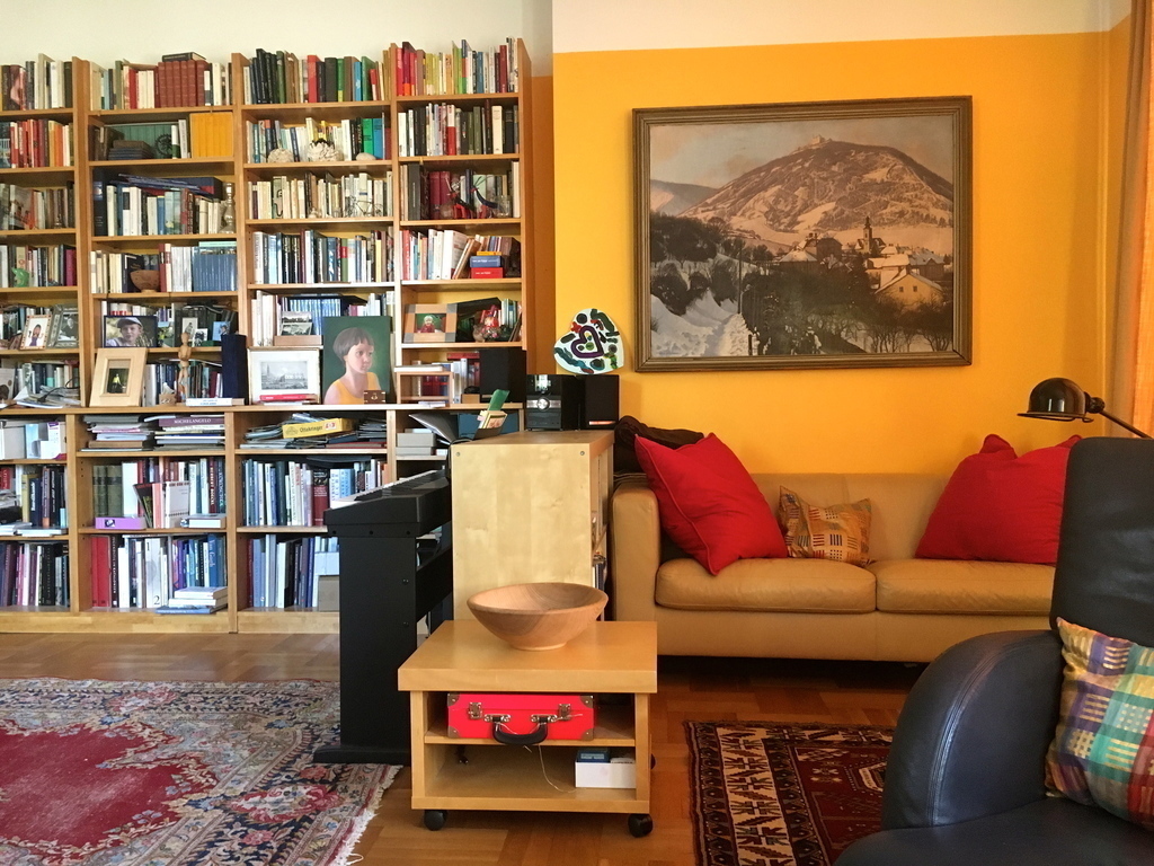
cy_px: 433
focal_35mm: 29
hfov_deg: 61.7
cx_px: 577
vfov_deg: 48.2
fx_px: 967
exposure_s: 1/25
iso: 200
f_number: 2.2
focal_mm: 4.15
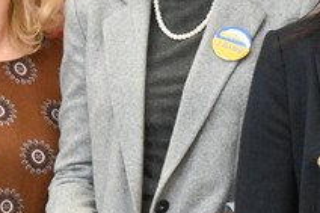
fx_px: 2567
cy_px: 169
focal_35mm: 289
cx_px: 429
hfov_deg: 7.1
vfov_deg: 4.7
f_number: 3.3
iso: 5000
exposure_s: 1/640
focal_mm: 34
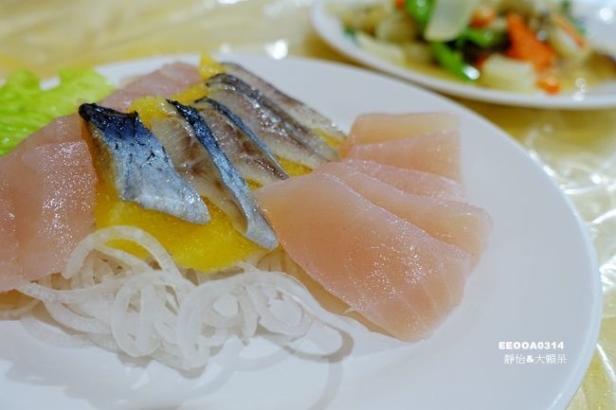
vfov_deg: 43.6
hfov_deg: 61.9
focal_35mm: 30
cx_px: 308
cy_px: 205
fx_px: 513
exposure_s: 1/30
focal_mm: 10.89
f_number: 2.5
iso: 200
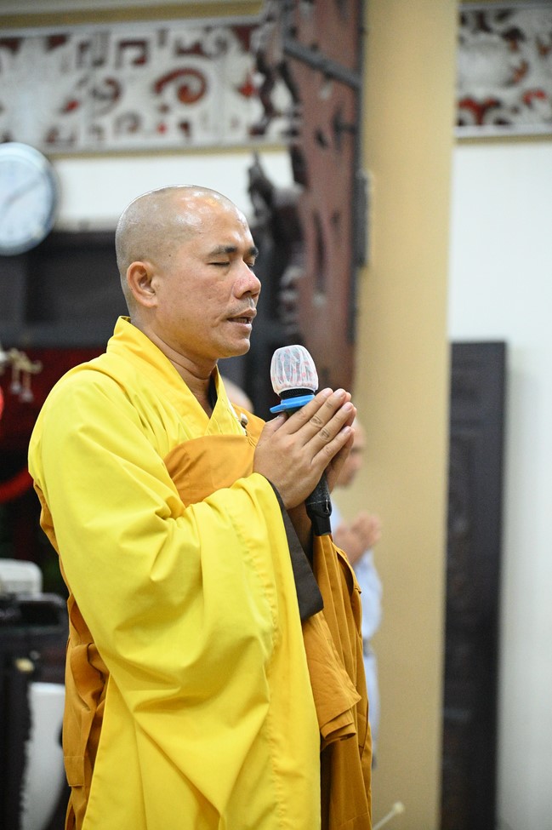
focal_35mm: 120
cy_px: 415
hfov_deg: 11.4
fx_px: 2763
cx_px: 276
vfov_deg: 17.1
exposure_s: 1/200
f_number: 4.5
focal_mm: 120
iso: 16000
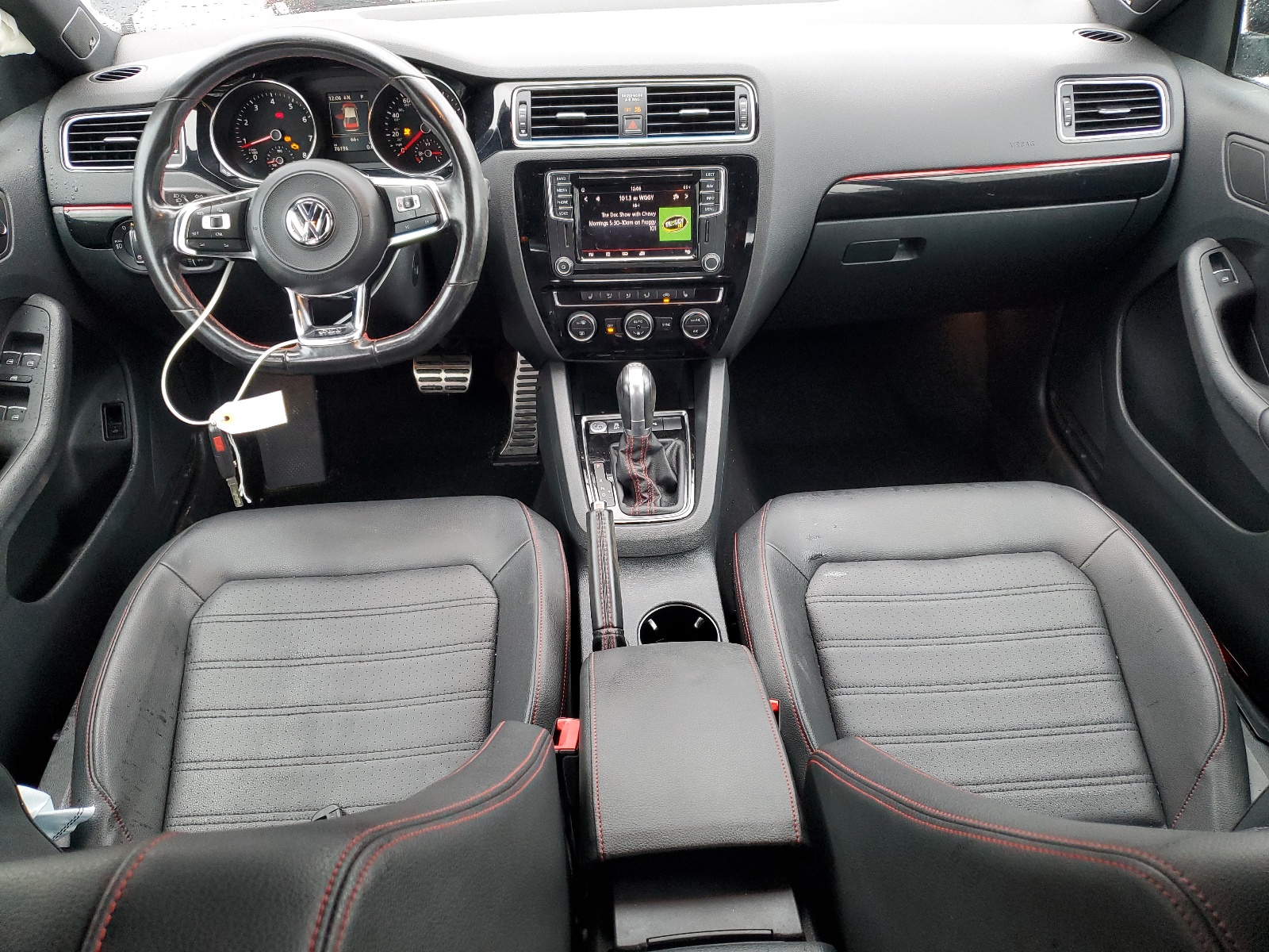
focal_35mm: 26
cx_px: 634
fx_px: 953
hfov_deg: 67.3
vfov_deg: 53.1
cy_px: 476
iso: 101
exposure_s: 1/60.2
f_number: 1.5
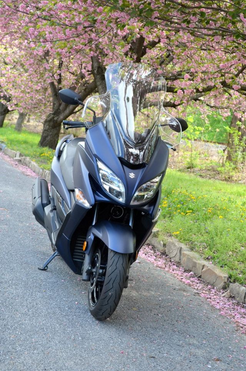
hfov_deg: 21.5
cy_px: 186
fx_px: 648
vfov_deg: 32.0
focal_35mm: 63
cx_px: 123
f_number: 5.6
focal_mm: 42
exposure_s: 1/125
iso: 250
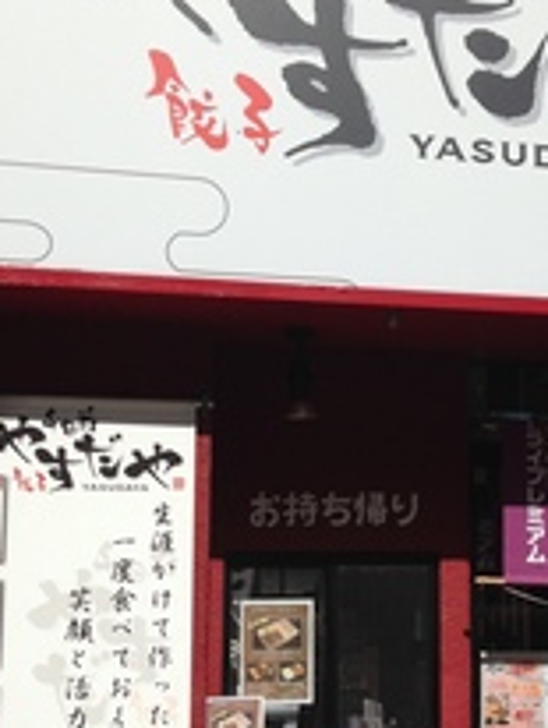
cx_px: 456
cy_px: 463
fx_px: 1348
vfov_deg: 30.1
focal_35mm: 64
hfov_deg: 22.6
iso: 50
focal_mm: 4.12
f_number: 2.4
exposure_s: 1/3012
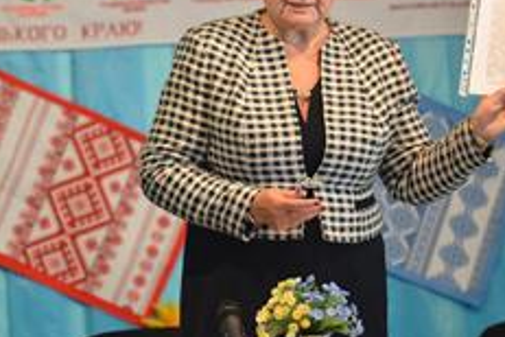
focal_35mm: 412
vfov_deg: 3.3
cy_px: 15
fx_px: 5779
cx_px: 90
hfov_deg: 5.0
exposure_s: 1/125
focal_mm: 190
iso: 1600
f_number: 2.8
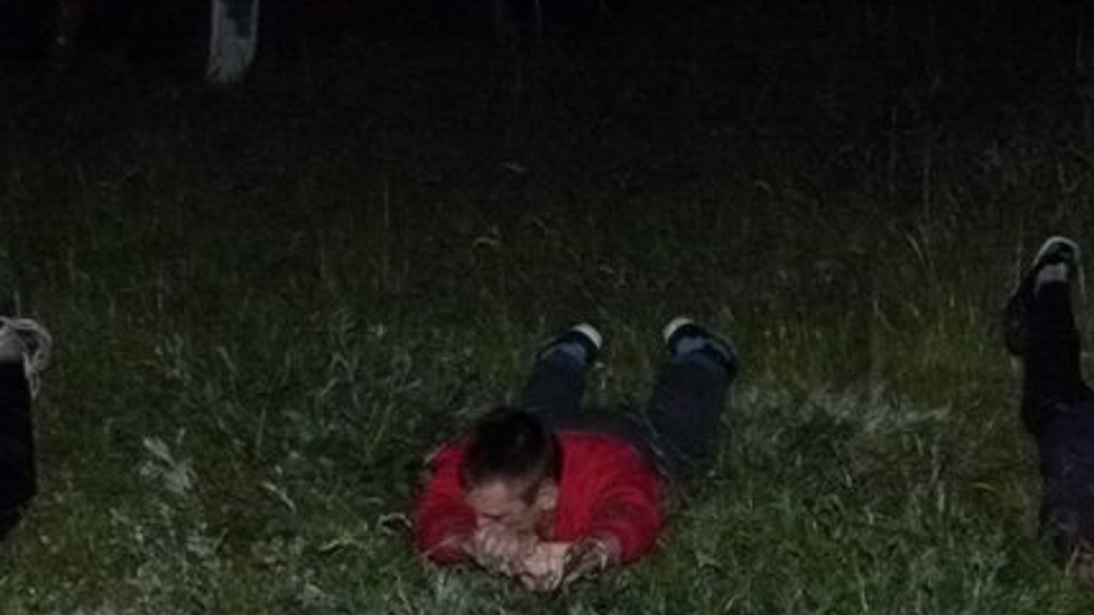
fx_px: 4118
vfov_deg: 8.5
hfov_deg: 15.1
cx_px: 523
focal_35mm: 142
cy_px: 505
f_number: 3.4
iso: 800
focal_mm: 15.4
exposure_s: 1/60
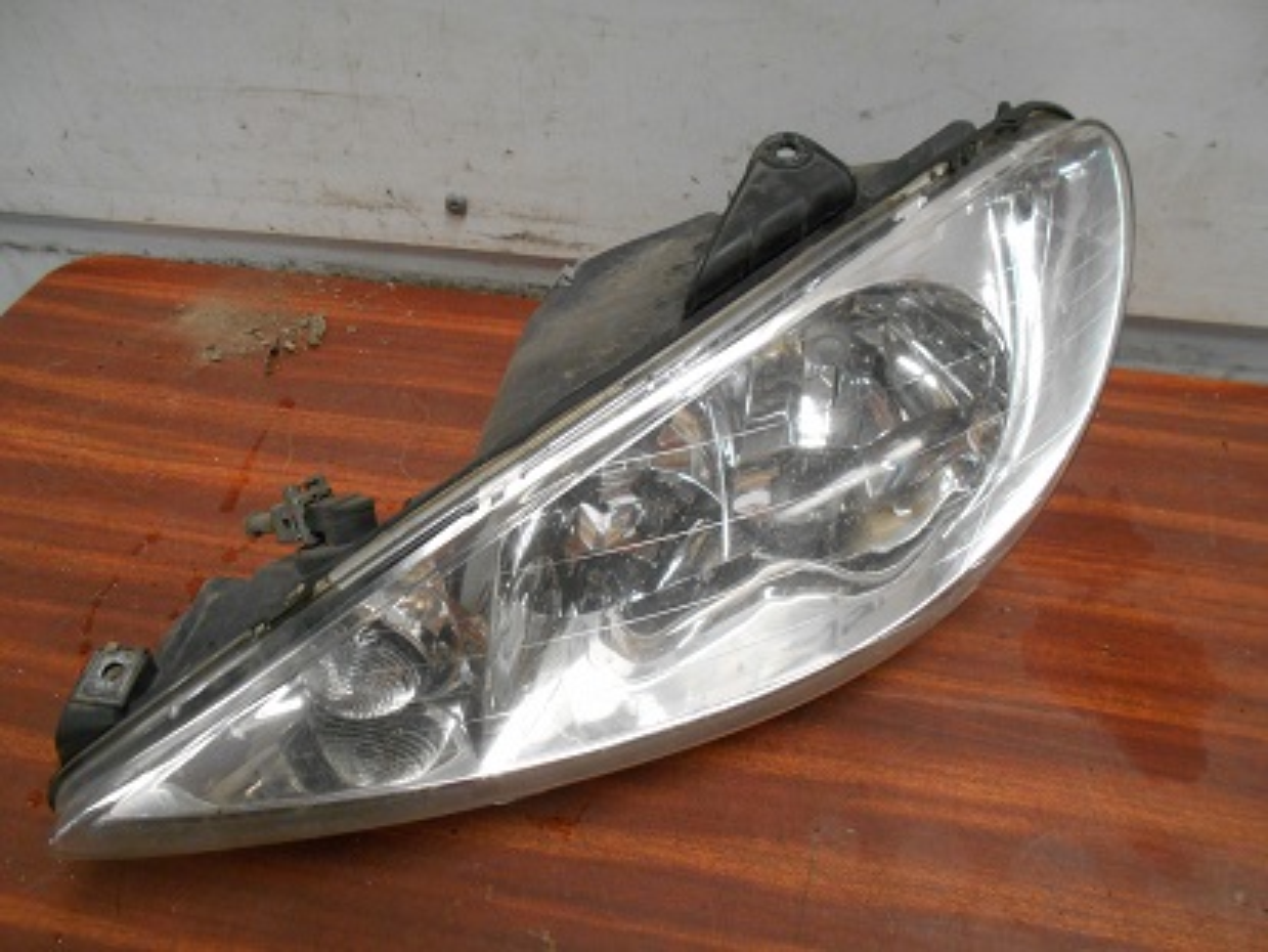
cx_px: 634
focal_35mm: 26
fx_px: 953
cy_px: 476
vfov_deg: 53.1
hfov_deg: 67.3
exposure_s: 1/25
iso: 400
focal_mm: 4.6
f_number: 3.2
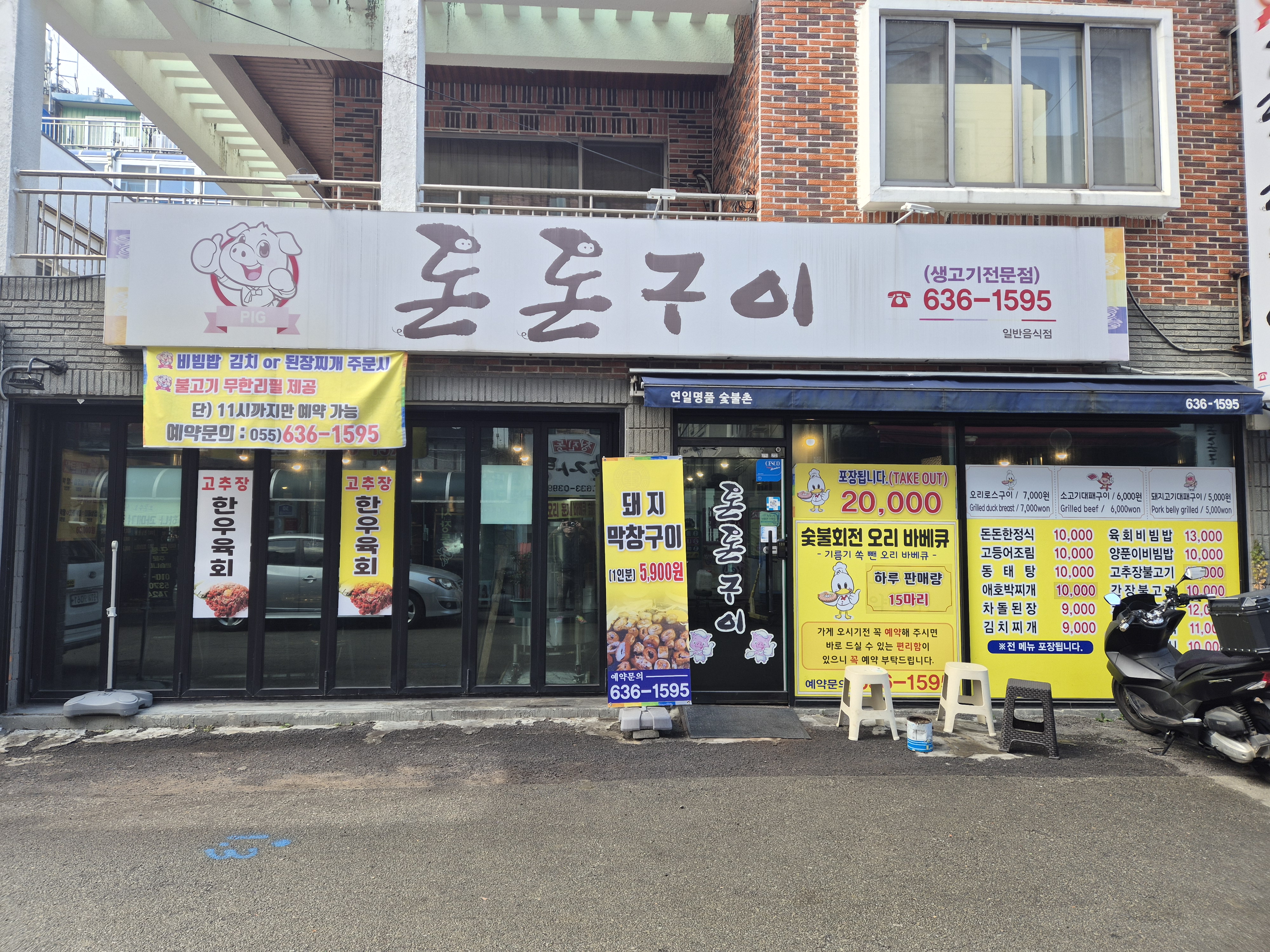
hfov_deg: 73.9
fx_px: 844
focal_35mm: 23
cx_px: 635
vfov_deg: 58.9
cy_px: 476
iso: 25
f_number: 1.8
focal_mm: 5.4
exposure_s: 1/144
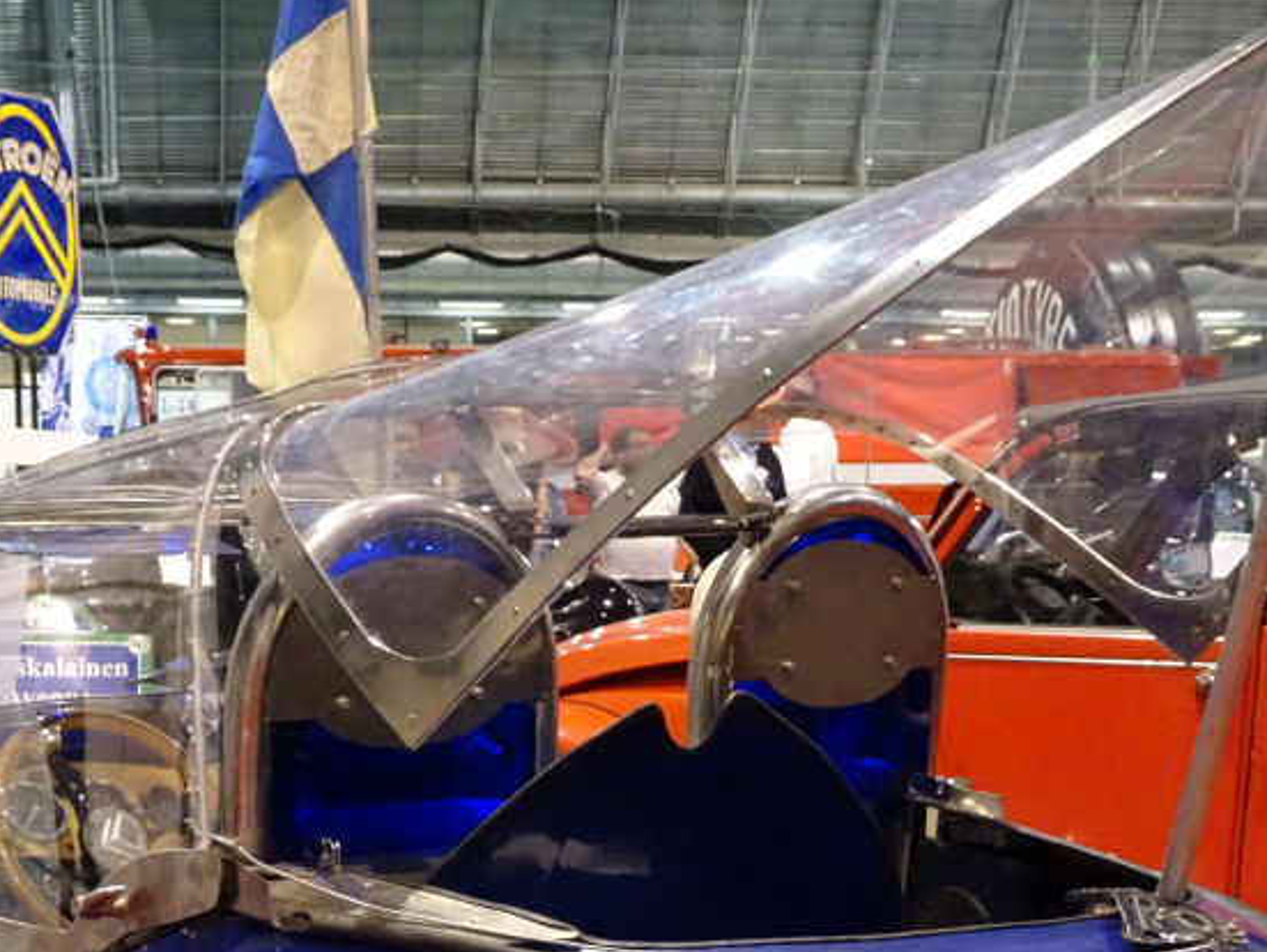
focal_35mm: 74
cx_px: 552
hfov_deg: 26.3
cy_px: 961
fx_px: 2710
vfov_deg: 19.3
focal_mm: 5.79
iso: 800
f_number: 4
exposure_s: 1/25
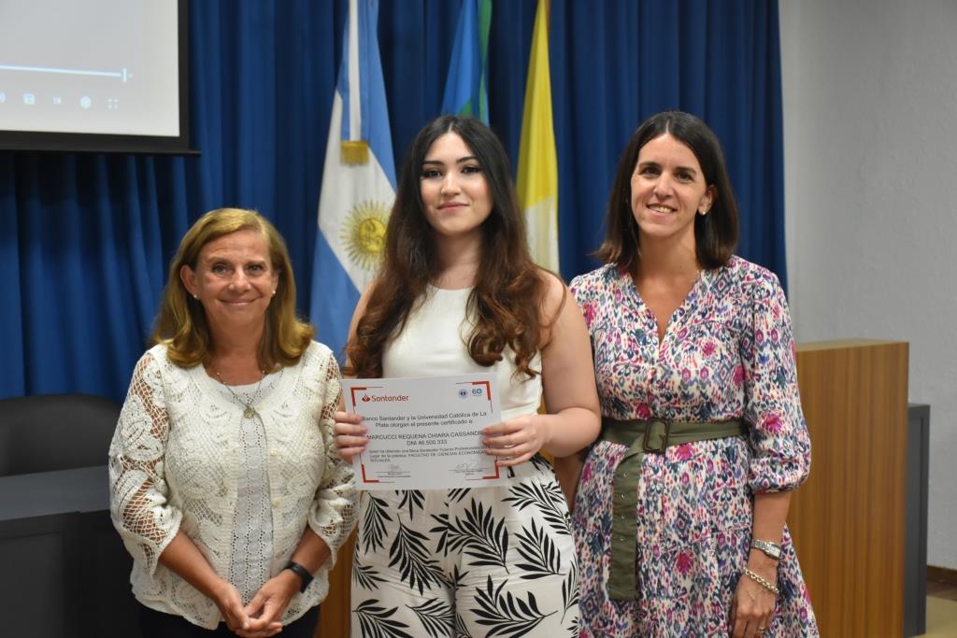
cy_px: 319
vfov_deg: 21.6
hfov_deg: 31.9
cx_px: 478
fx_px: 1675
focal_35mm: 63
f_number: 5
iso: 1600
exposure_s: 1/100
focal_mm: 42
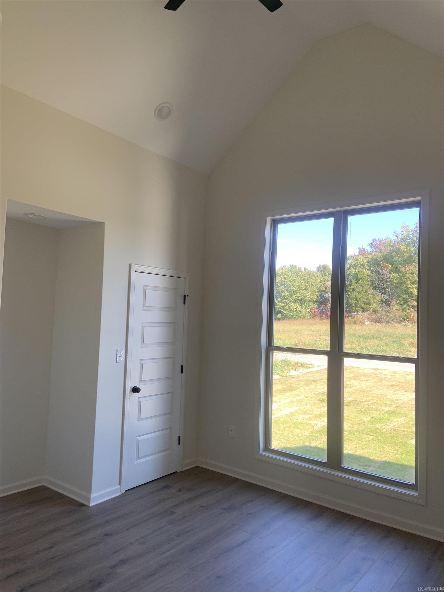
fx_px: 445
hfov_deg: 53.1
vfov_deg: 67.3
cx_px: 222
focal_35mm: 26
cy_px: 296
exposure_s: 1/122
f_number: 1.8
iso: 32
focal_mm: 4.25
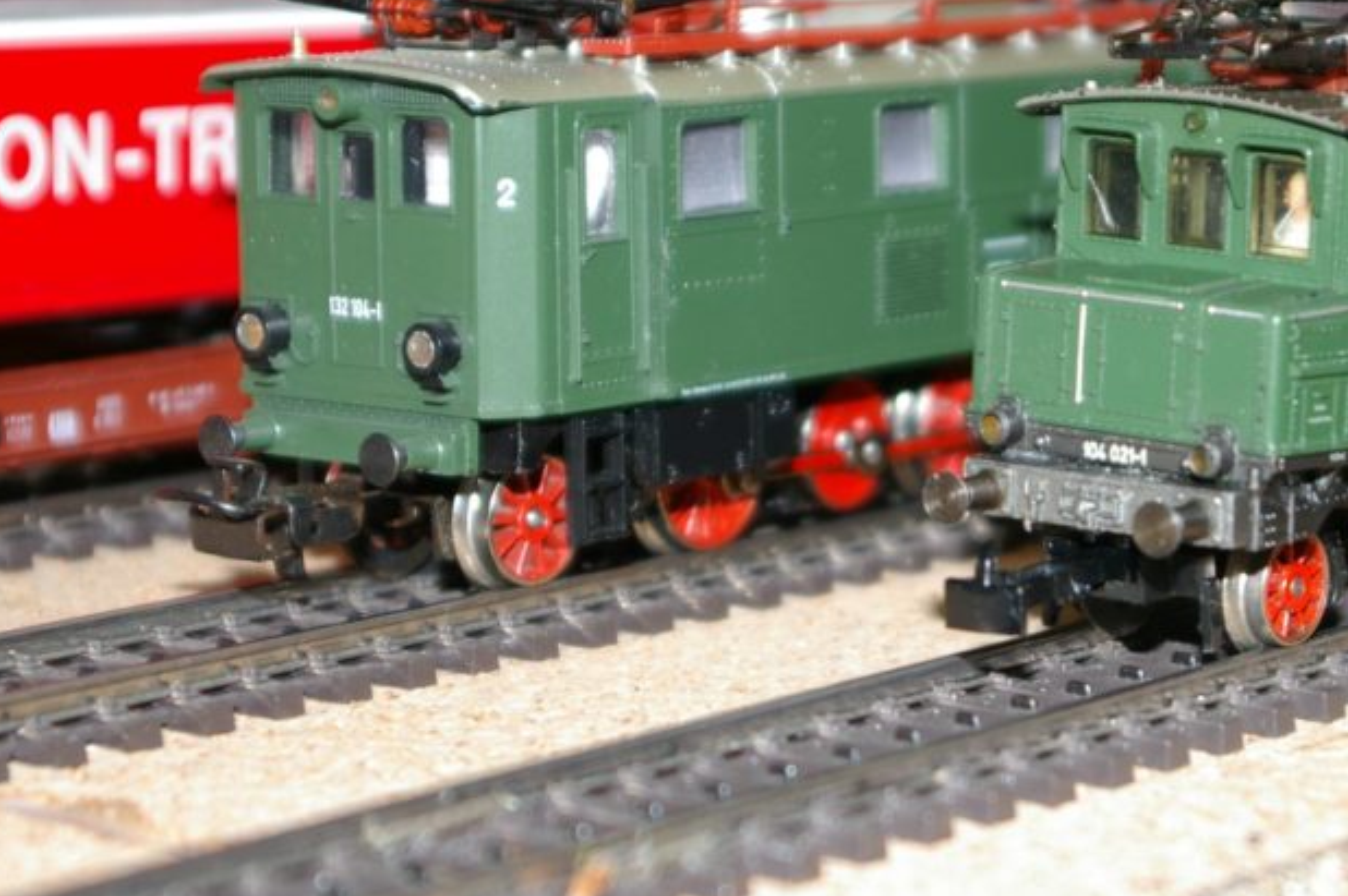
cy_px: 391
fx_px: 4184
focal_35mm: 112
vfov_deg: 12.2
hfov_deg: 18.2
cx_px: 1001
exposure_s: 1/60
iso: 200
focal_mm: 45
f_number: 4.5
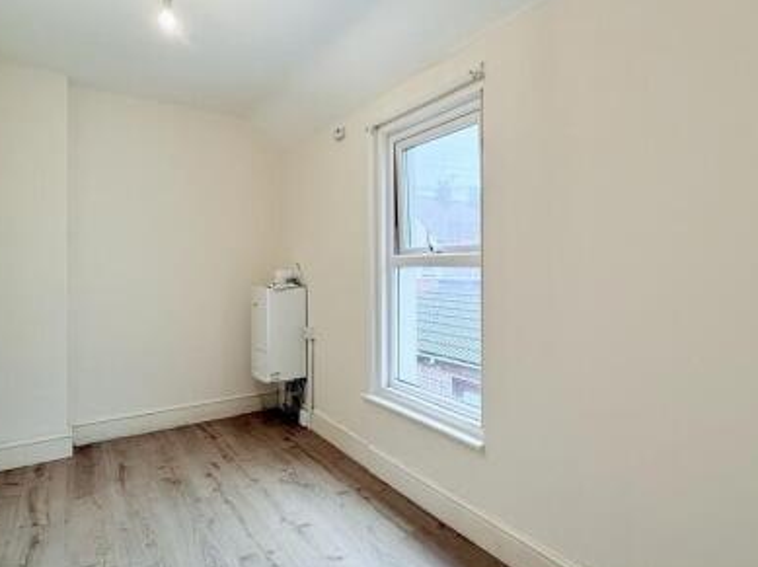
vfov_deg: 63.3
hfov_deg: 78.8
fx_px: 459
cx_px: 414
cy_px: 268
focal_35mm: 21
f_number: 2.2
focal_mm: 2.22
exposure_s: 1/100
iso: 160
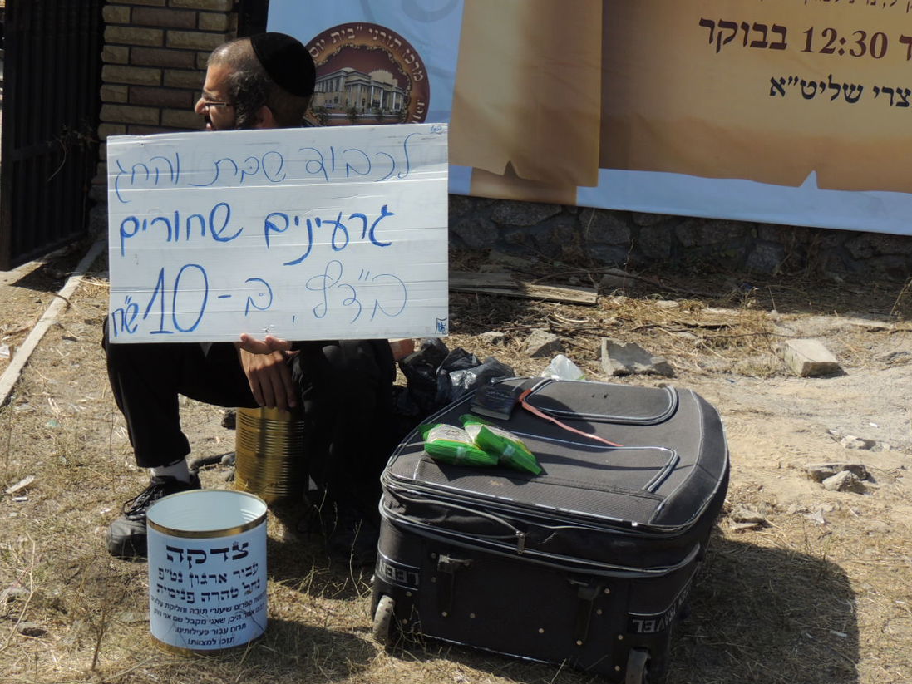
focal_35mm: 60
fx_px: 1581
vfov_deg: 24.4
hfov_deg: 32.1
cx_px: 368
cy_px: 303
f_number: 3.5
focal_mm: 8.3
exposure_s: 1/800
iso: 100
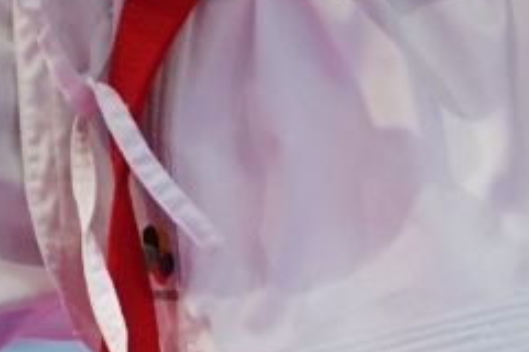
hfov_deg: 1.8
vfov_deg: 1.2
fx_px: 17162
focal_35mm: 1168
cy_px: -609
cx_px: 1192
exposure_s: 1/1000
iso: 2000
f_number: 2.8
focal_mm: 156
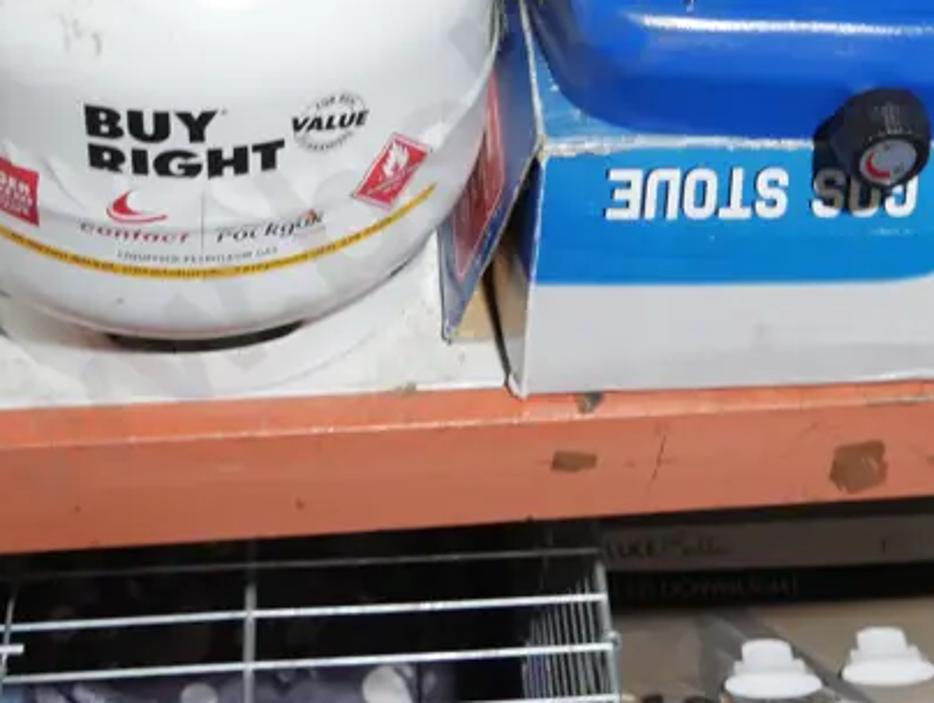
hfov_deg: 25.0
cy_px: -124
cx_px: 816
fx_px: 2053
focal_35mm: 76
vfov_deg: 18.5
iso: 320
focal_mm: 15
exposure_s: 1/60
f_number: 3.6
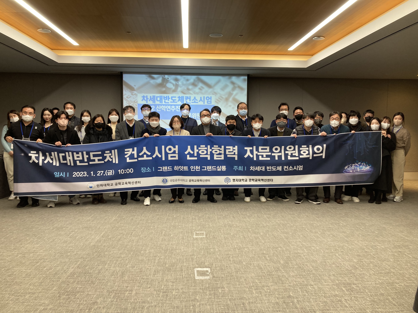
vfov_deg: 49.7
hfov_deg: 63.4
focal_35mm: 28
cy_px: 156
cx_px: 209
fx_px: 338
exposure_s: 1/60
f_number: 1.8
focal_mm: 3.99
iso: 80
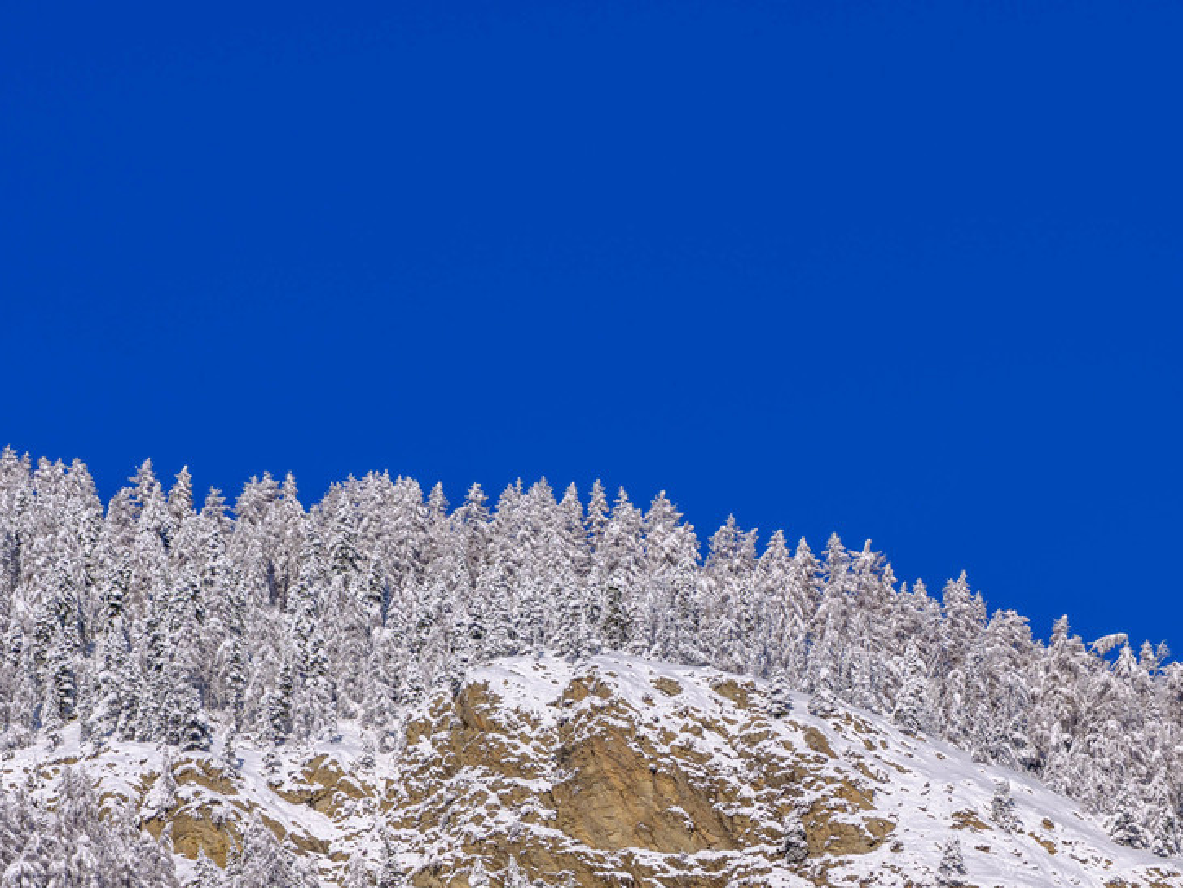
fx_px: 11897
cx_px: 846
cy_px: 847
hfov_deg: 5.7
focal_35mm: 348
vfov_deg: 4.3
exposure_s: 1/400
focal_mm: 200
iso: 320
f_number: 16
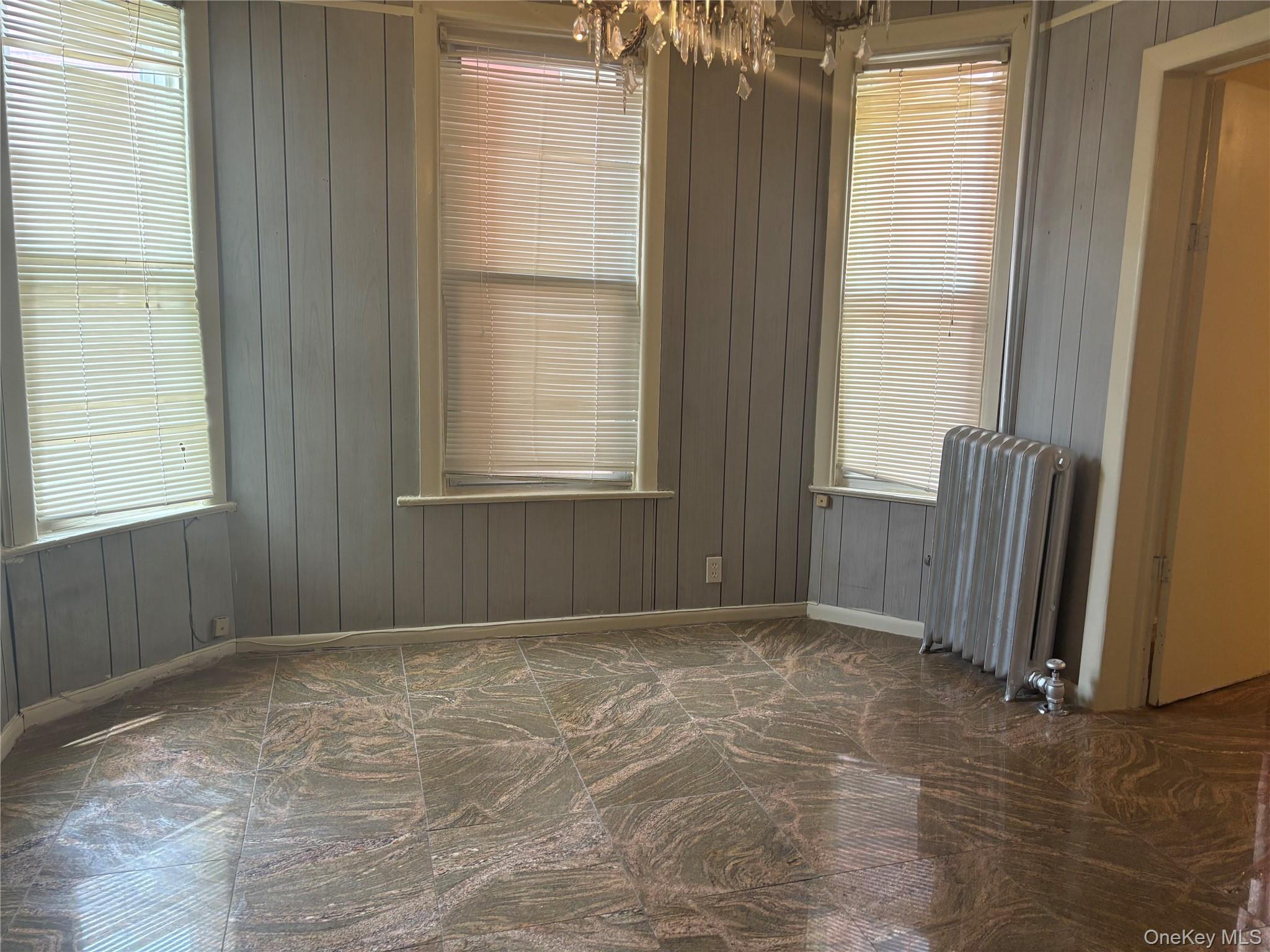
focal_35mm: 26
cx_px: 635
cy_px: 476
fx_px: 954
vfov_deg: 53.1
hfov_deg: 67.3
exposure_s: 1/60
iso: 125
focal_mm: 5.96
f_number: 1.6
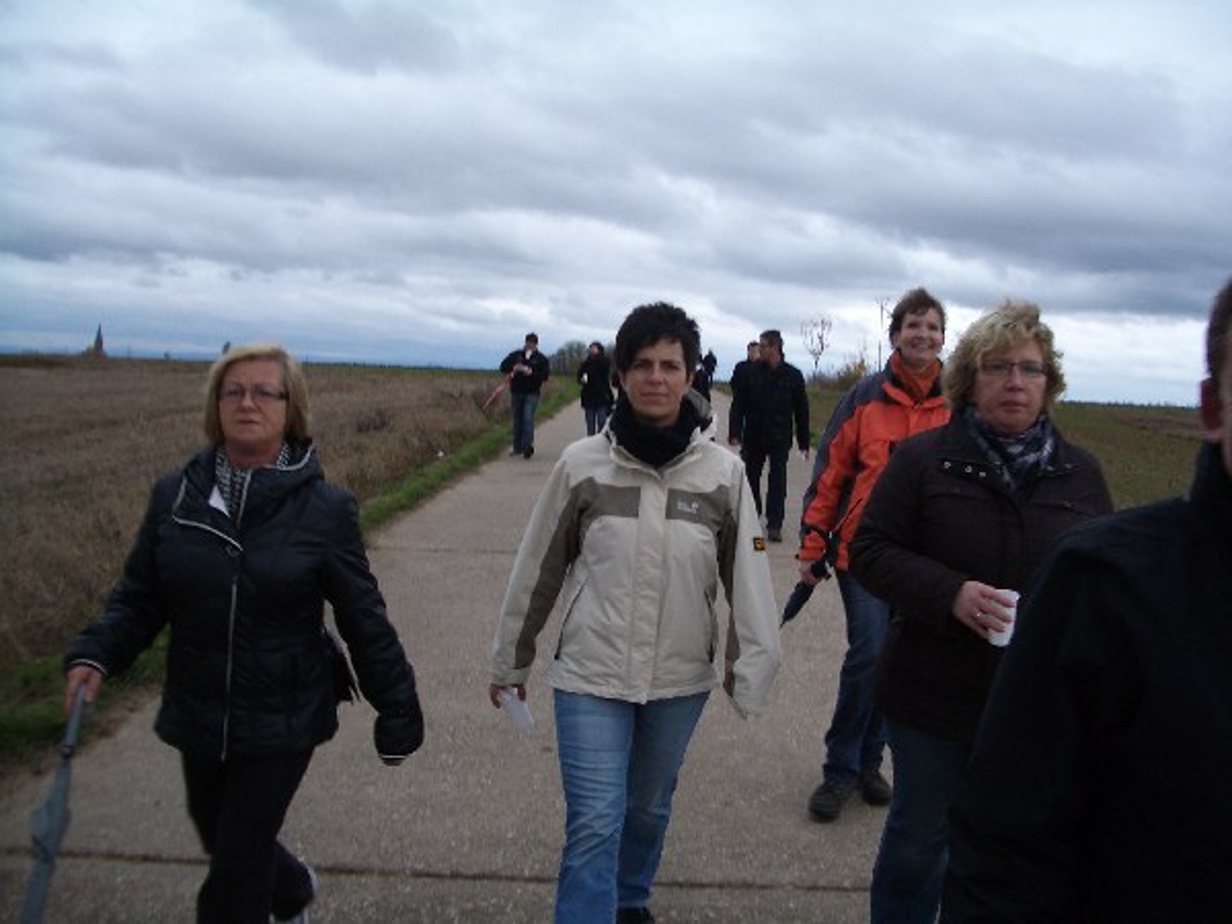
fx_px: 1246
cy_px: 462
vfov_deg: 40.7
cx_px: 616
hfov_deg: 52.6
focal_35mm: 35
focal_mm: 5.8
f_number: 2.6
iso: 100
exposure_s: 1/100
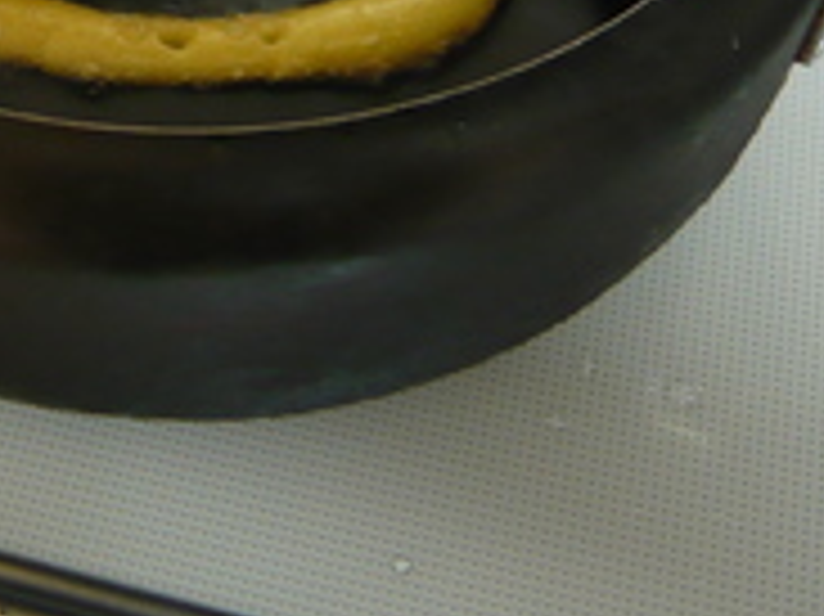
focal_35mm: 69
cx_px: 68
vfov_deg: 20.6
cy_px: 11
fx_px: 1641
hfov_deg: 27.1
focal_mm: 4.6
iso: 200
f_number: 2.8
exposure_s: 1/8
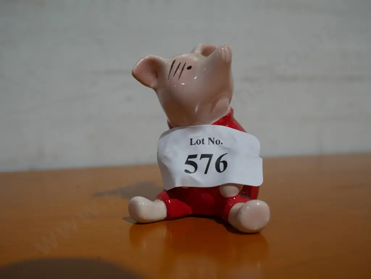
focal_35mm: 40
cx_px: 186
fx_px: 429
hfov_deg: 46.8
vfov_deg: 36.0
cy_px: 140
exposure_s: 1/60
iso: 200
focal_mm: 20
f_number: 4.4
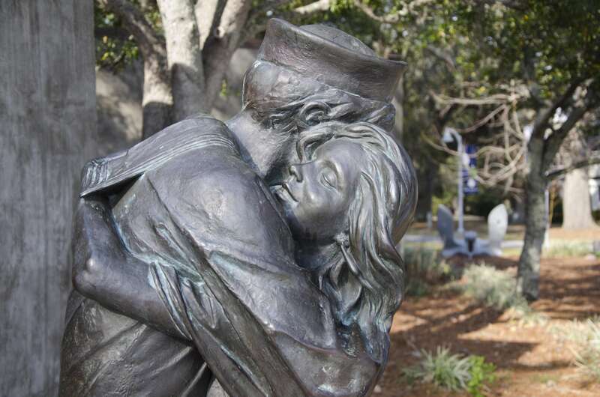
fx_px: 873
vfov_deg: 25.6
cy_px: 198
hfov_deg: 37.9
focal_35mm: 52
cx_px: 300
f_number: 4.5
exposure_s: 1/60
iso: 200
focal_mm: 35
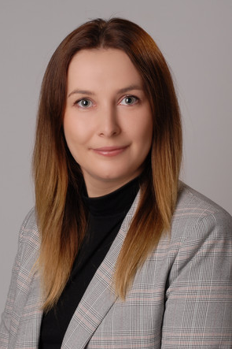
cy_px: 175
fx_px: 735
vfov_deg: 26.7
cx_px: 115
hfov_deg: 17.9
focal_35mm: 76
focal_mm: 50
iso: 100
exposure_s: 1/125
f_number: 11
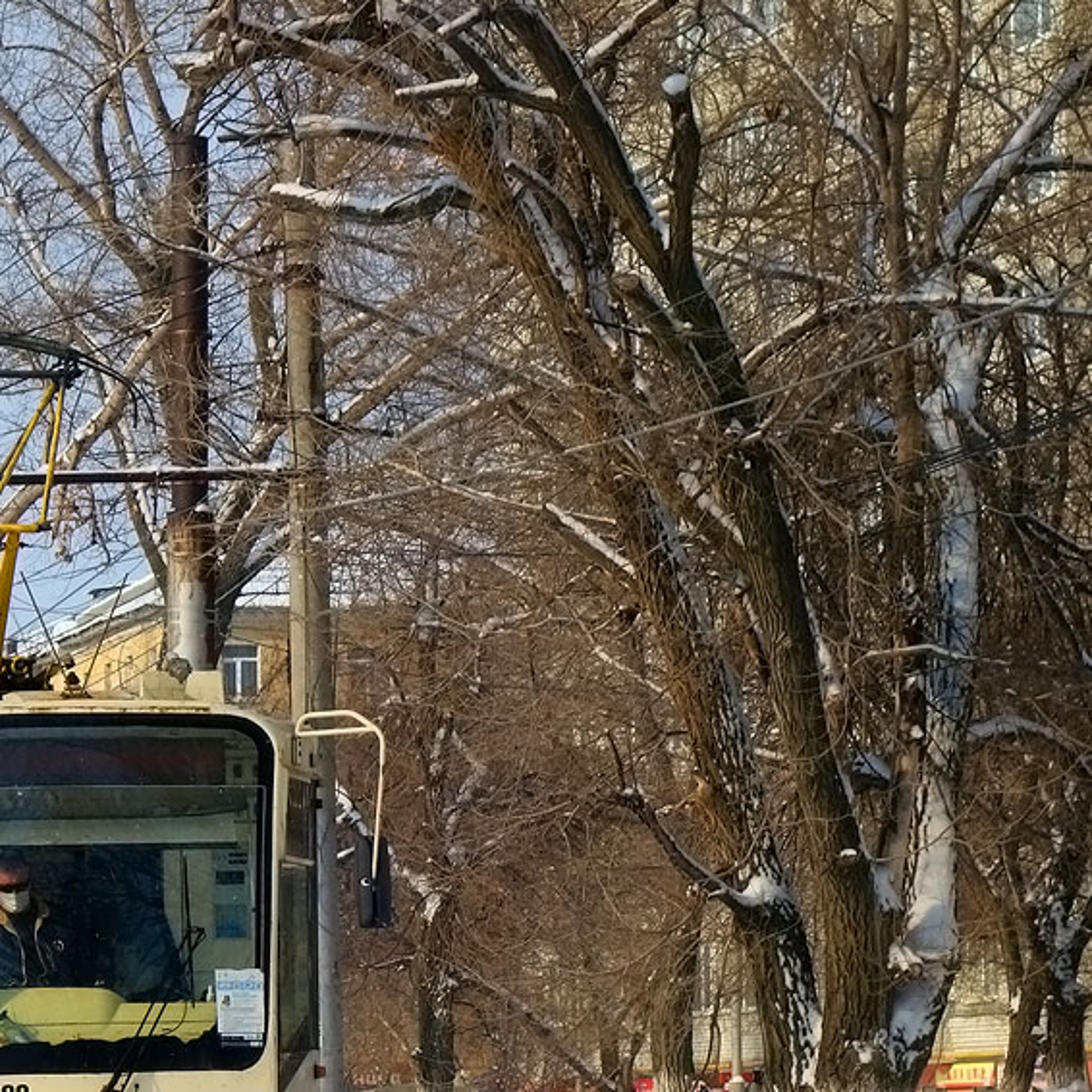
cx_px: 77
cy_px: 758
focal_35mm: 173
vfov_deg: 10.1
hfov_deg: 10.0
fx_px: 6174
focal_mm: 35.62
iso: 125
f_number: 7.1
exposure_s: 1/500
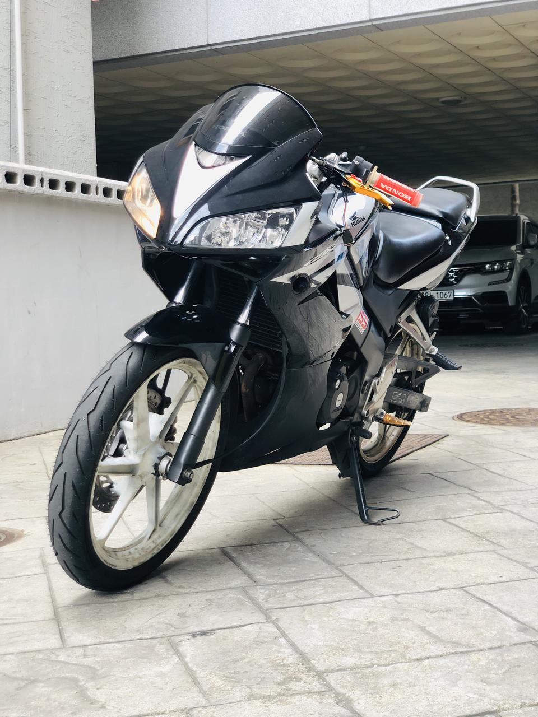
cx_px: 269
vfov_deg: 36.8
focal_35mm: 52
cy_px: 358
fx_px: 1078
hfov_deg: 28.0
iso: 16
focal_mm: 6
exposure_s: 1/60
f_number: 2.4
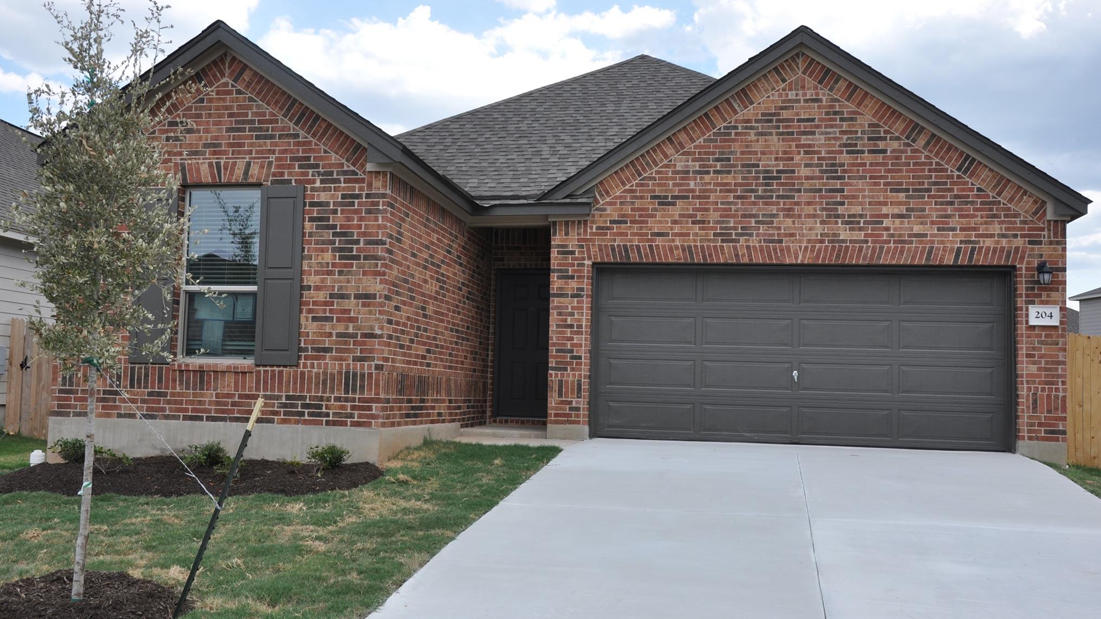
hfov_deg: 56.6
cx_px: 548
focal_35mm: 35
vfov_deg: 33.7
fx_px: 1022
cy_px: 298
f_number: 8
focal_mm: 22
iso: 200
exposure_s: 1/250
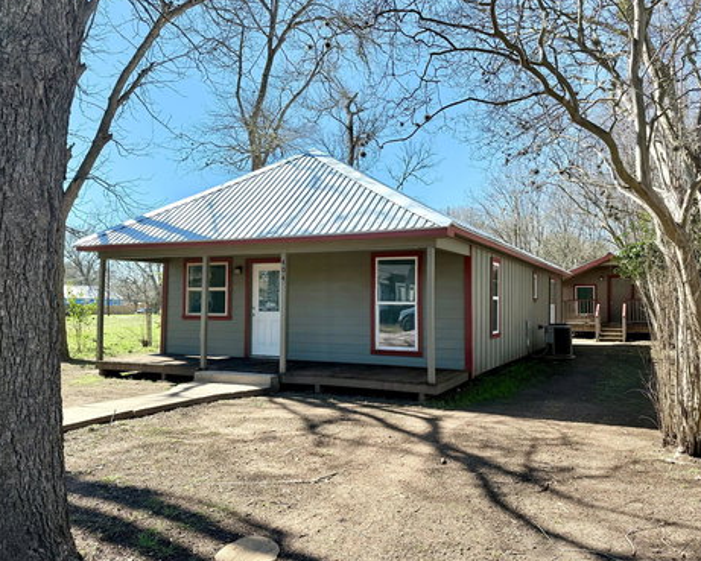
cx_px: 383
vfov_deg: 54.9
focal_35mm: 26
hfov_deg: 65.9
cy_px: 281
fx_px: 540
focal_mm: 6.76
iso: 100
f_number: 1.78
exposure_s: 1/4167
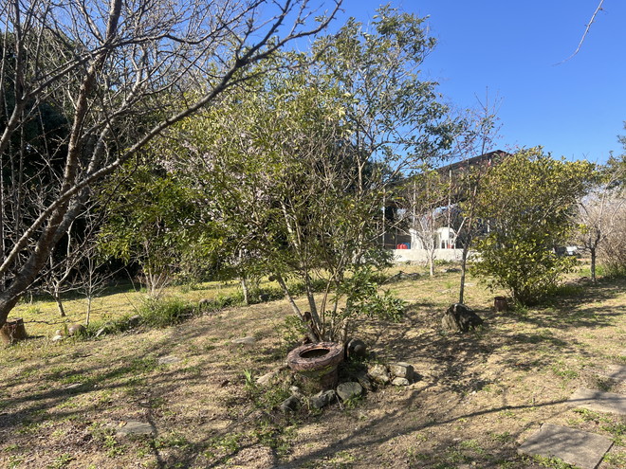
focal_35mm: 26
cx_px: 313
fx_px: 470
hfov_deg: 67.3
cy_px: 234
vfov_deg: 53.1
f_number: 1.5
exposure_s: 1/1751
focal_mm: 5.7
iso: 50
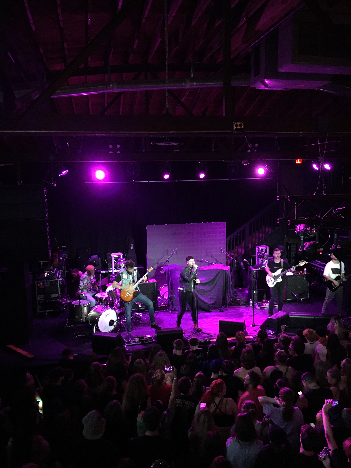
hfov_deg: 48.2
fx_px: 392
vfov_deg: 61.7
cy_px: 234
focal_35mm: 29
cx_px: 176
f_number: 2.2
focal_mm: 4.15
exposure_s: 1/15
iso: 400
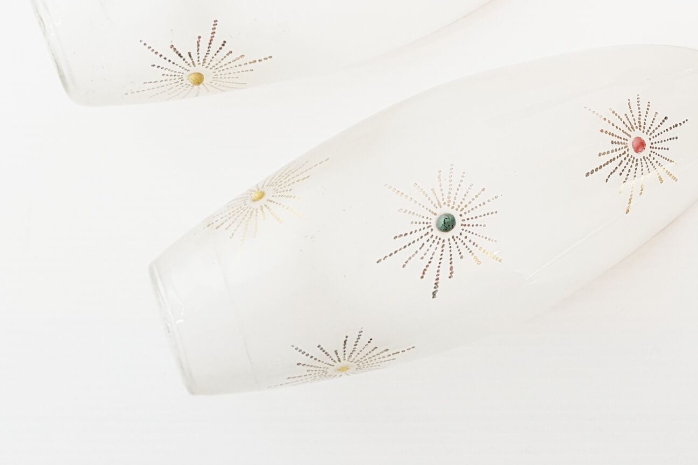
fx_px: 1163
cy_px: -103
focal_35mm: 60
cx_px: 637
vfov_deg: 21.0
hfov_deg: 31.7
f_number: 1.7
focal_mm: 4.2
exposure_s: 1/50
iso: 64
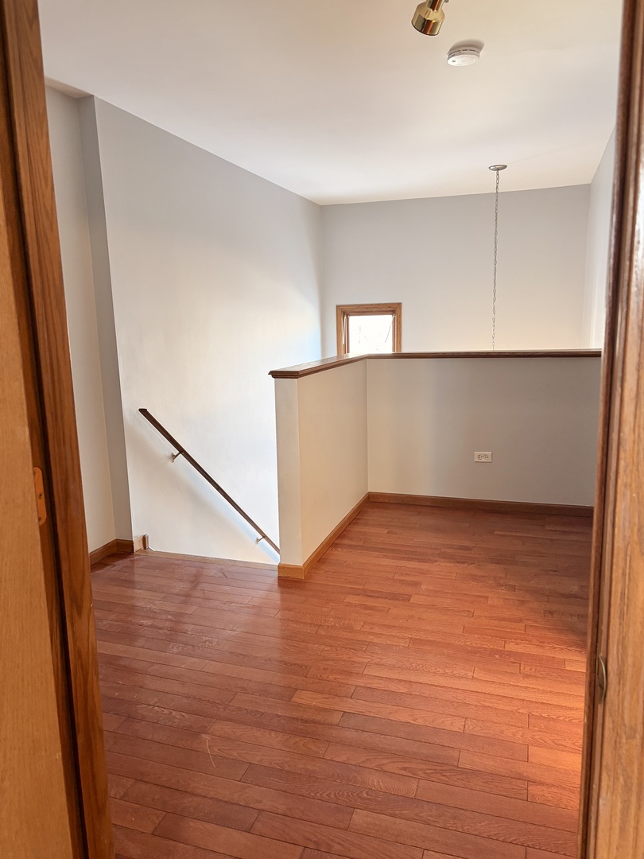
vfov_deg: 67.3
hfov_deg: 53.1
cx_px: 322
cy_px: 430
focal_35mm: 26
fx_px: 645
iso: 125
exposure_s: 1/60
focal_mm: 5.96
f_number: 1.6
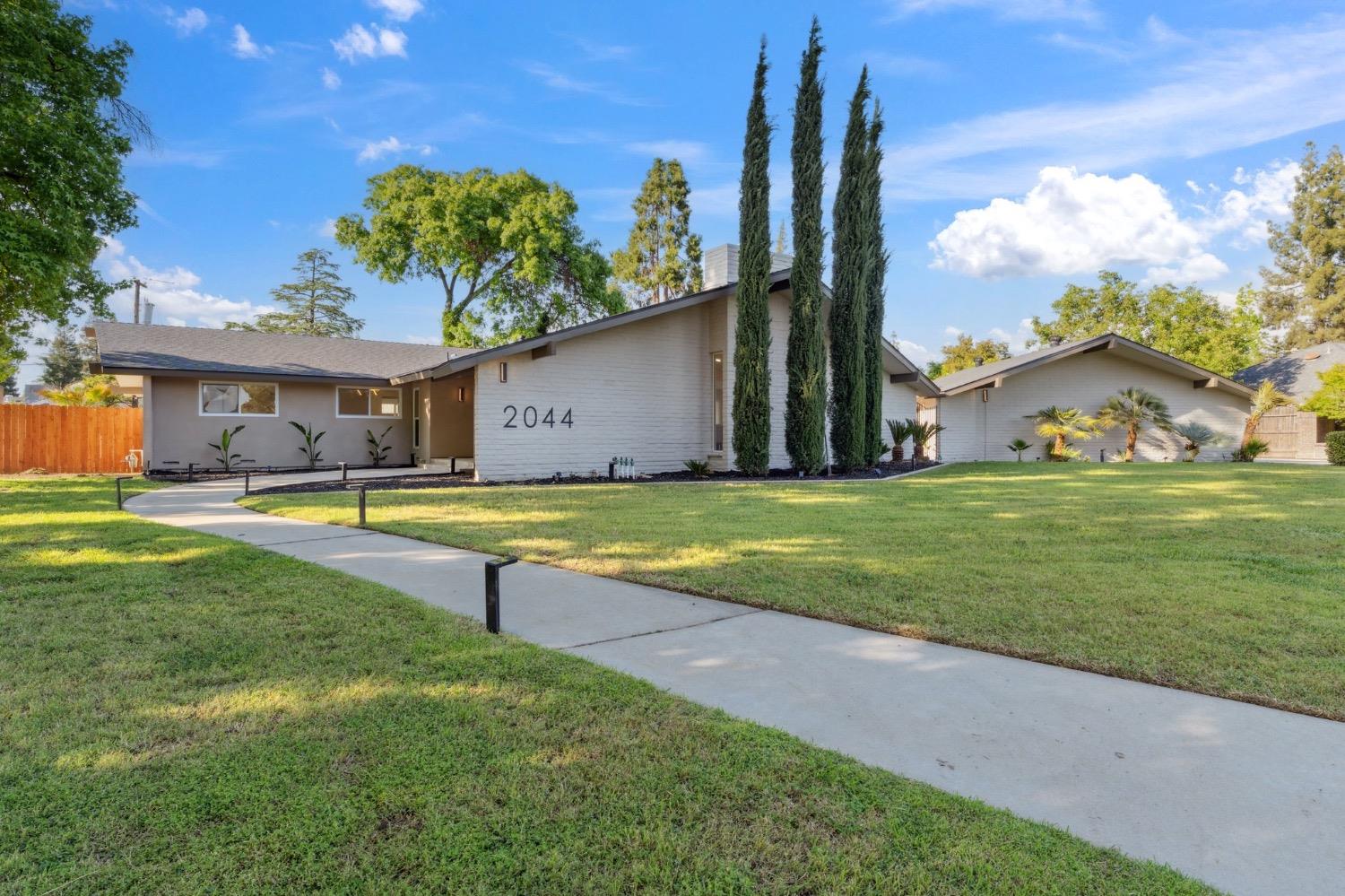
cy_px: 448
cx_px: 672
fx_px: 706
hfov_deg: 87.2
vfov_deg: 64.8
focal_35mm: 19
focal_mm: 12.6
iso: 100
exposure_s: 1/100
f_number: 8
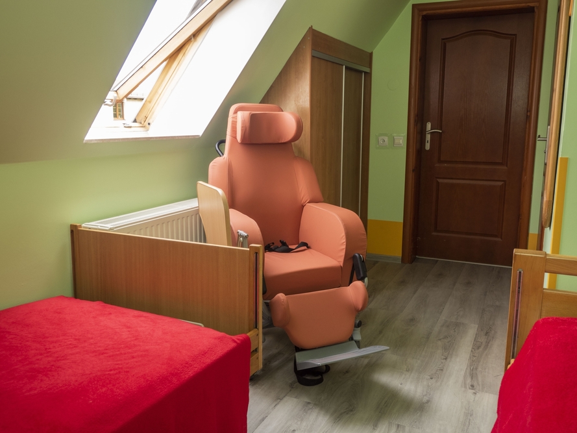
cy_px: 216
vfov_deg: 46.8
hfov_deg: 60.0
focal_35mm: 30
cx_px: 288
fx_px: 500
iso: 250
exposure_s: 1/60
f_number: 4
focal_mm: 15
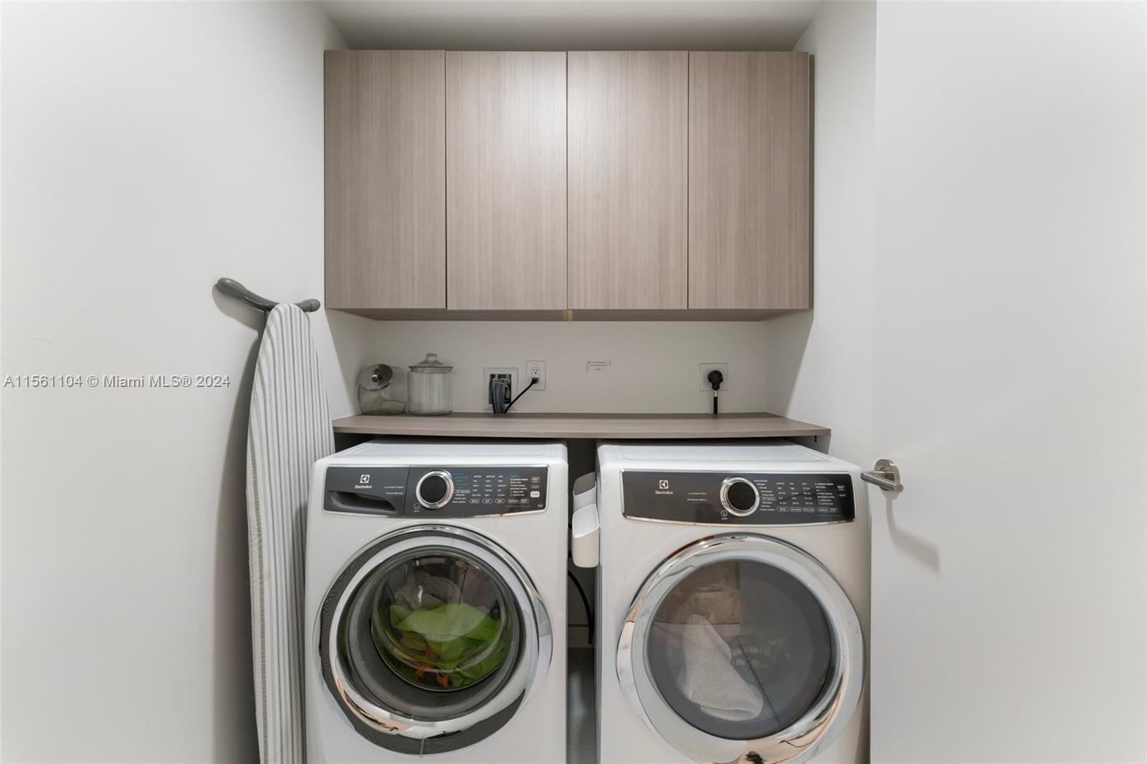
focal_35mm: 14
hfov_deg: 104.3
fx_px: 446
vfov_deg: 81.2
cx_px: 574
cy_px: 382
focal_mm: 14
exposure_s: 1.6
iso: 200
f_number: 8
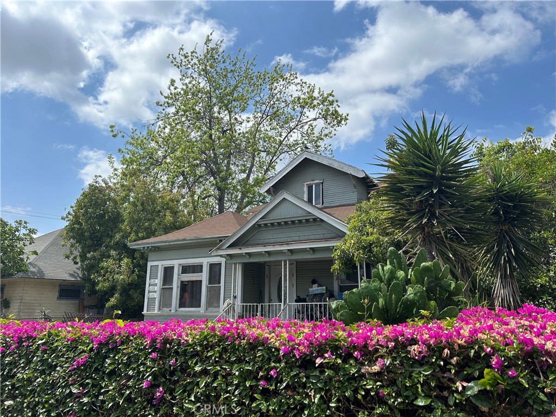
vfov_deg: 53.1
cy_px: 208
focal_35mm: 26
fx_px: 418
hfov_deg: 67.3
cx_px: 278
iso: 50
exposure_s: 1/5882
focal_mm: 5.7
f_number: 1.5
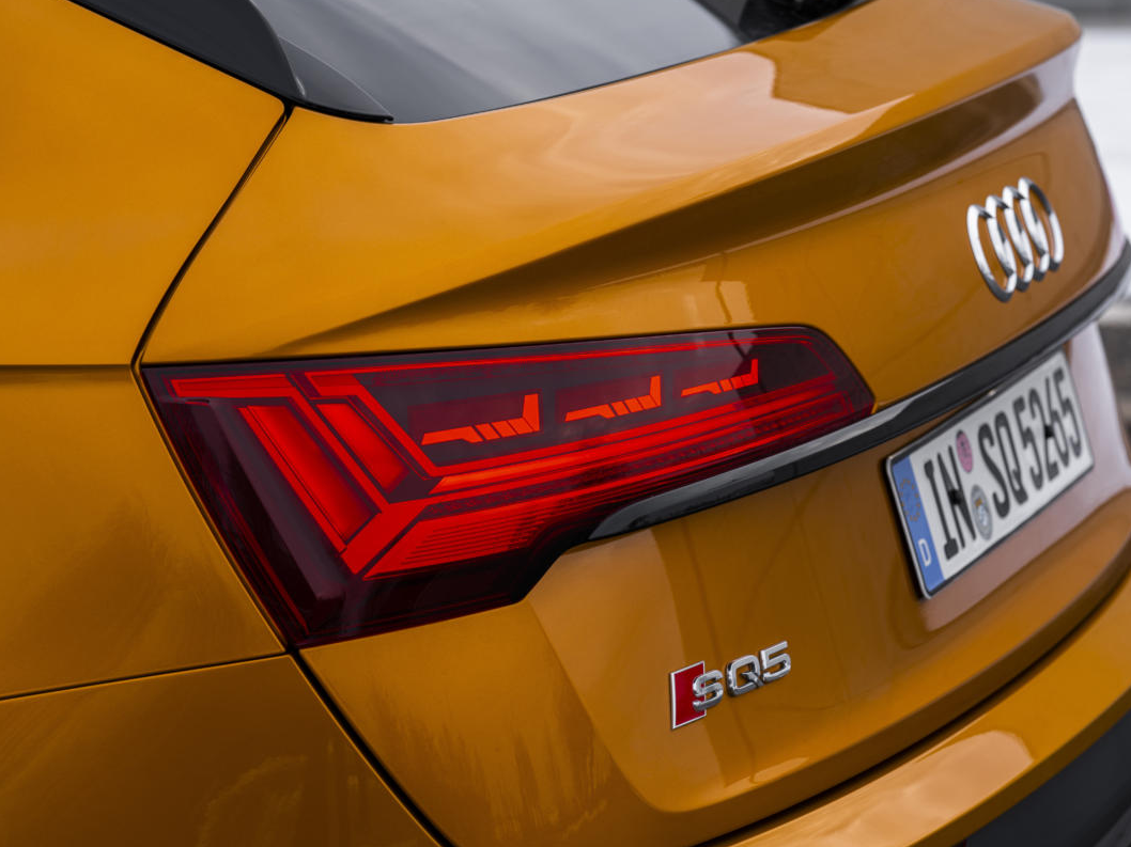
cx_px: 595
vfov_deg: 10.3
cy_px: 421
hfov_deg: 13.7
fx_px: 4704
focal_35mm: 144
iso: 50
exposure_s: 1/80
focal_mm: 132
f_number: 6.3
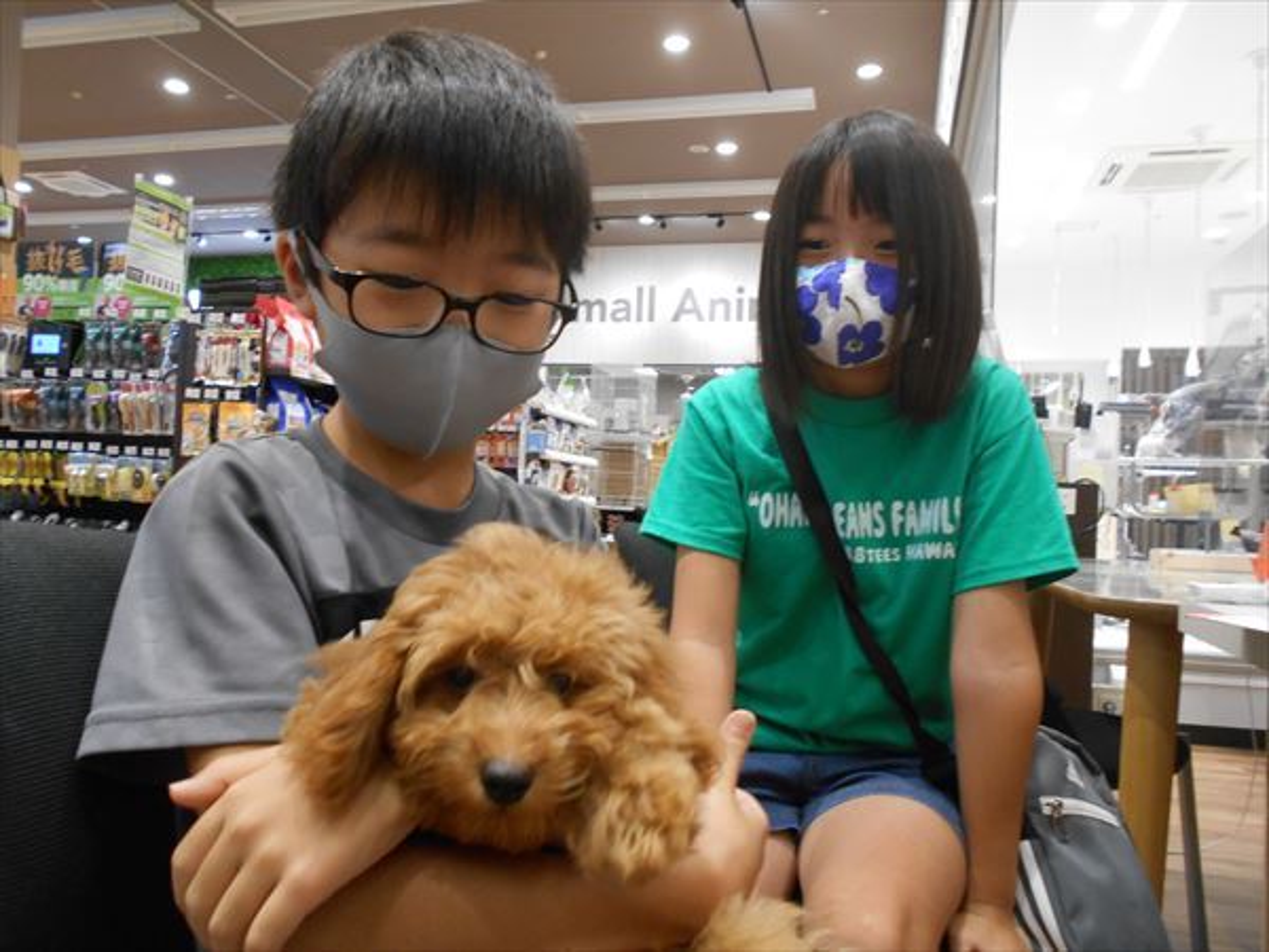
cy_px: 476
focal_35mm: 26
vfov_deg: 53.1
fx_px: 953
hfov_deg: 67.3
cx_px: 634
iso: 220
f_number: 3.2
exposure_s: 1/30
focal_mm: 4.6
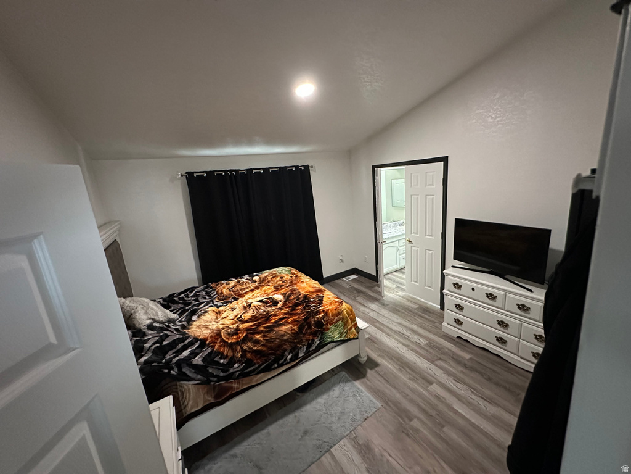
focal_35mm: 14
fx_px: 255
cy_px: 237
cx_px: 316
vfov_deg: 85.7
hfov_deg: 102.1
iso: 800
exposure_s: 1/60
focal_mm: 2.22
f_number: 2.2
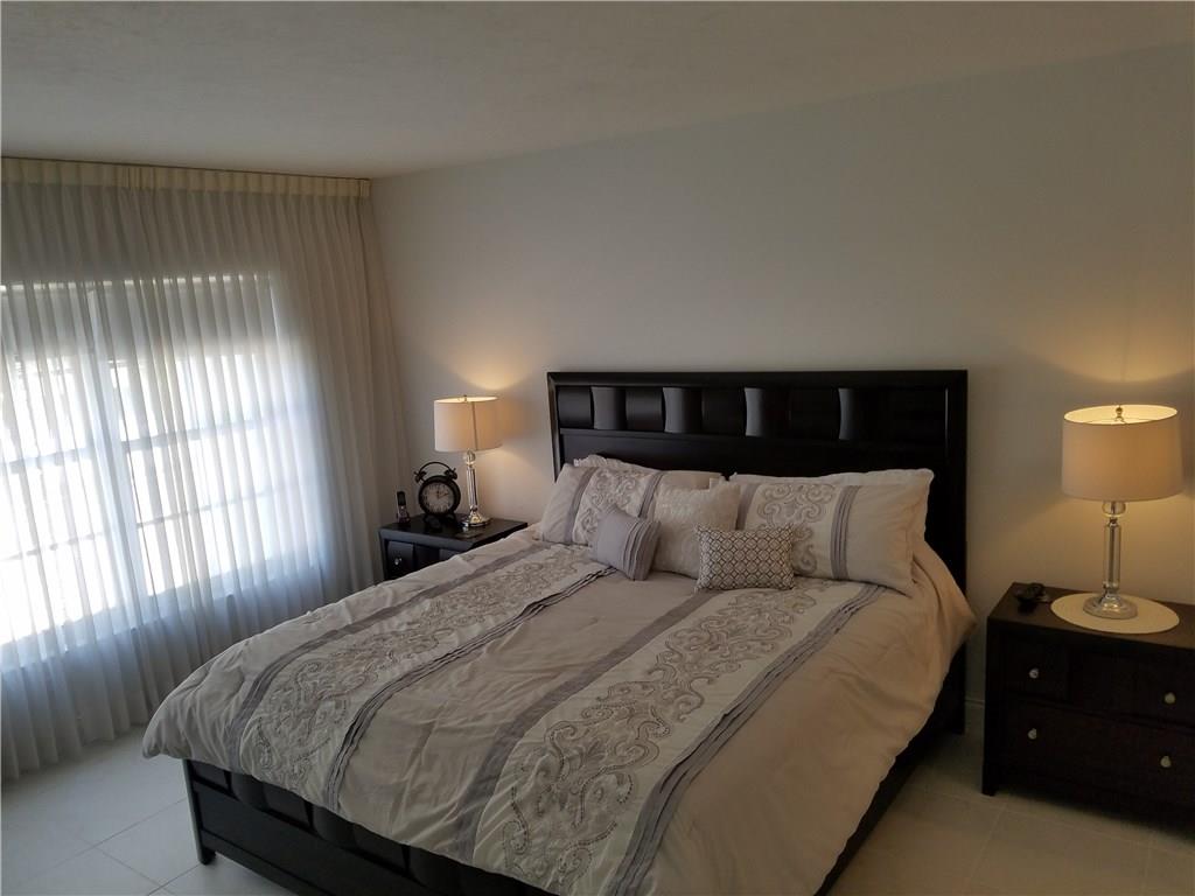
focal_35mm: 26
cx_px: 598
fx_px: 898
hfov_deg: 67.3
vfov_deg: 53.1
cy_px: 448
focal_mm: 4.2
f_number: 1.7
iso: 100
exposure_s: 1/120
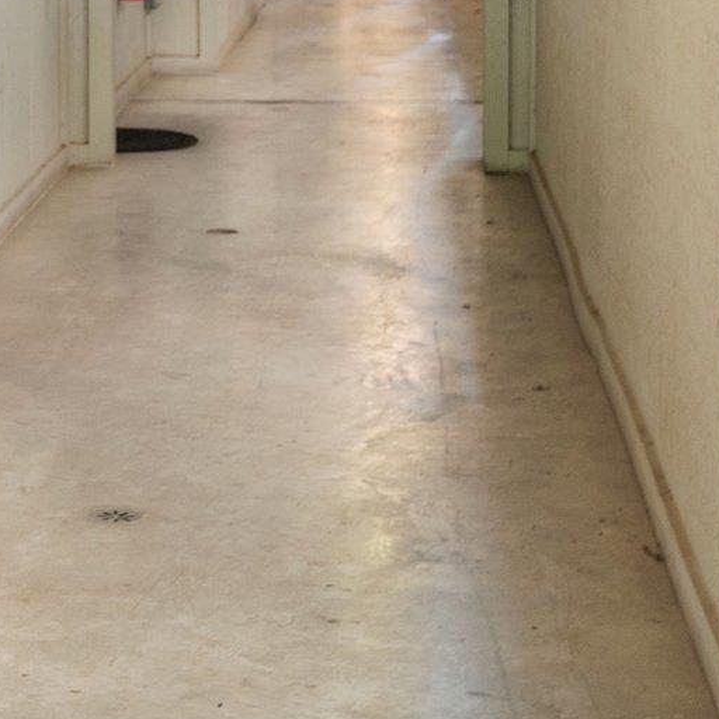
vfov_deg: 14.3
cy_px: -65
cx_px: -208
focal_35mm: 119
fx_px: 2796
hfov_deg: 14.1
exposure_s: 1/6
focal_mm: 35
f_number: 13
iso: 500
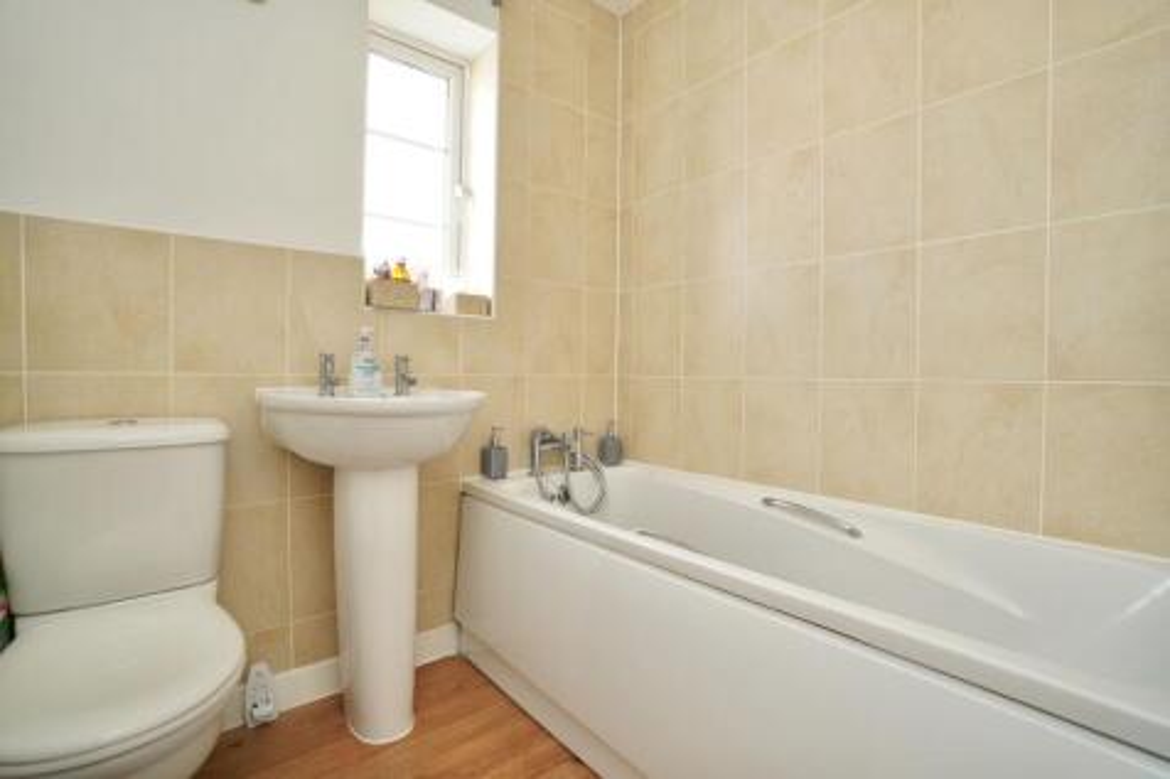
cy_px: 390
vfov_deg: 73.7
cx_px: 585
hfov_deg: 96.8
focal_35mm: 16
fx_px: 520
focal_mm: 16
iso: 1600
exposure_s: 1/160
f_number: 3.2
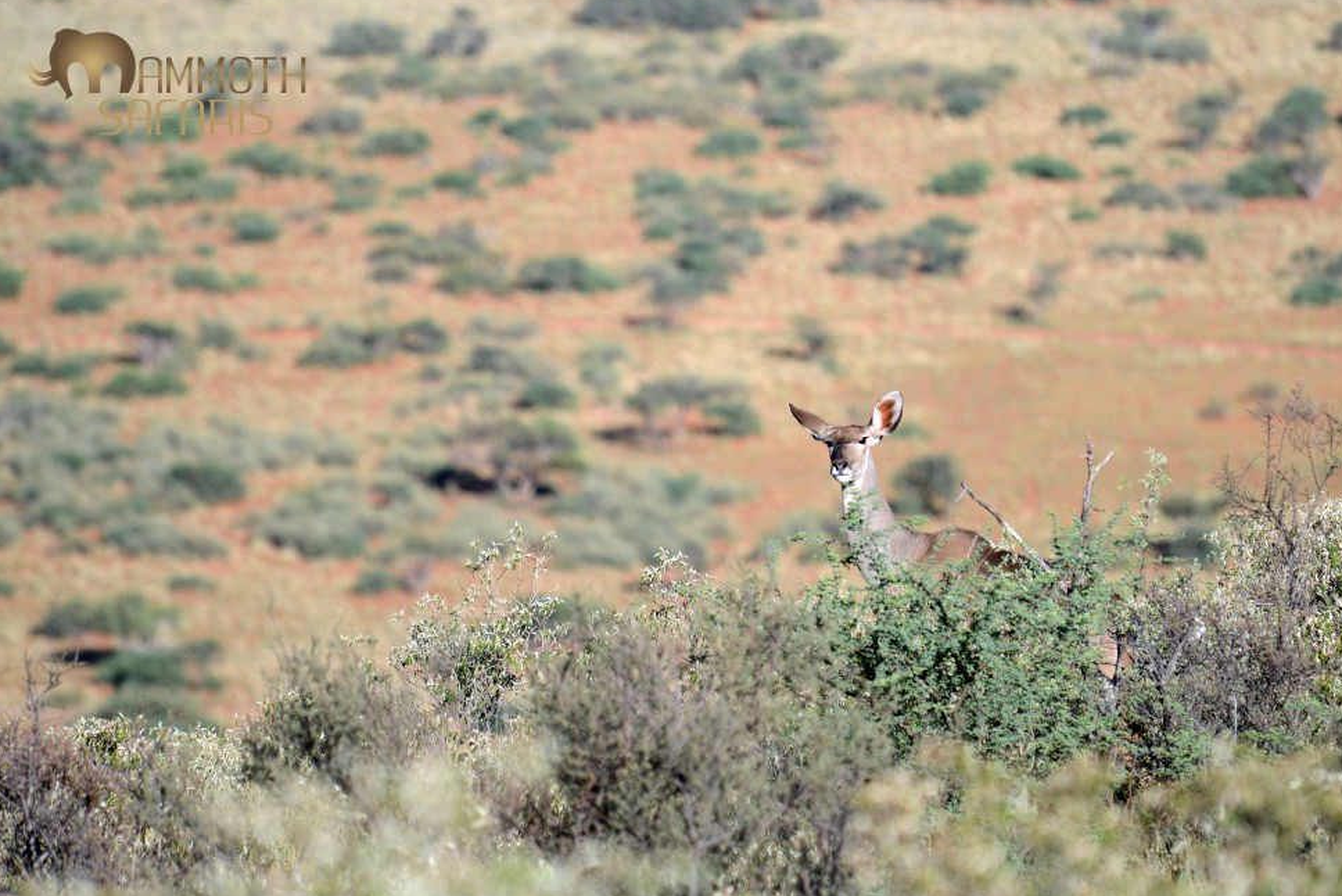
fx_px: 15772
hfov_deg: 4.9
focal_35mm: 423
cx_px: 706
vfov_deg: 3.3
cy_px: 465
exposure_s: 1/2000
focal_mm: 400
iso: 400
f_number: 5.6
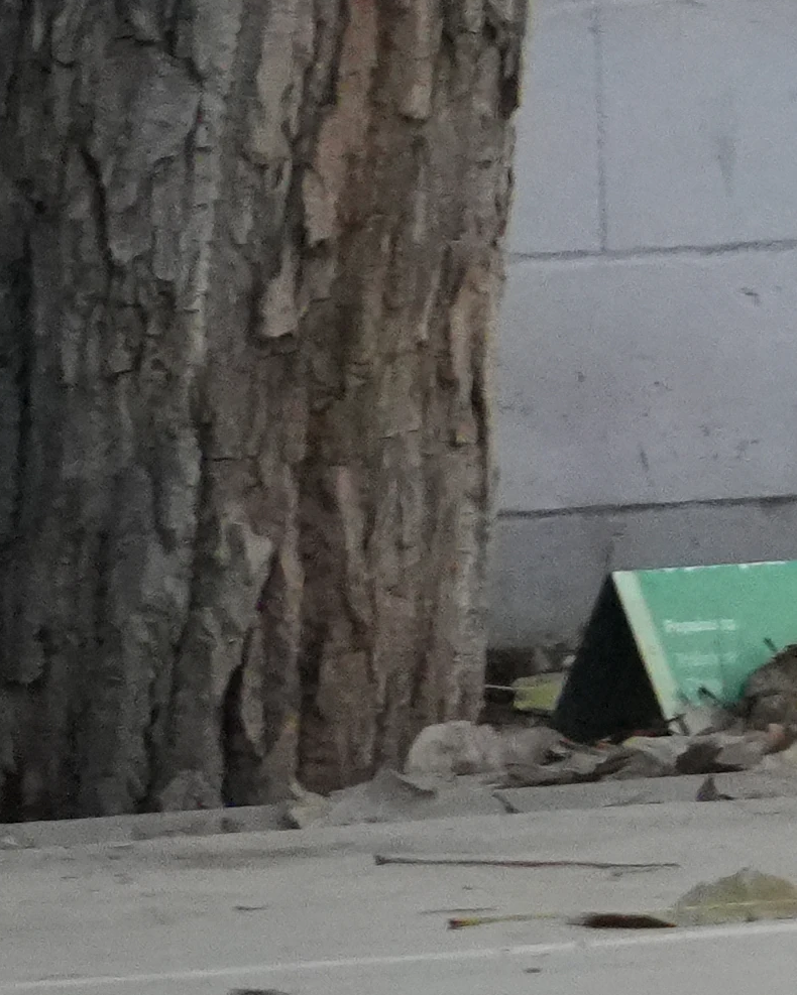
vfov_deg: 1.6
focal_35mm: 1192
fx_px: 35134
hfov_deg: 1.3
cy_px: -111
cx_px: 2754
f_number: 5.6
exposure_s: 1/250
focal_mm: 135
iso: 4000
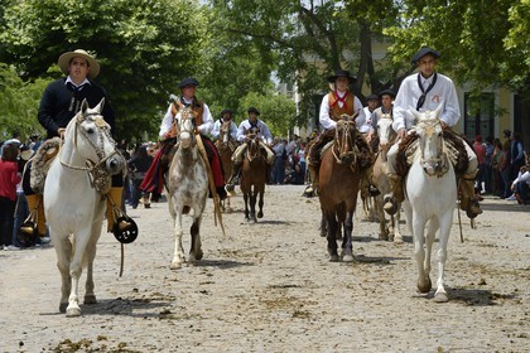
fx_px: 1399
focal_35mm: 95
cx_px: 265
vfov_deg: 14.4
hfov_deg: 21.5
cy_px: 176
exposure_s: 1/400
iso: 400
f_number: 13
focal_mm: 95
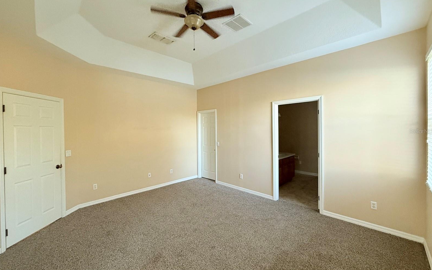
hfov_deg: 101.5
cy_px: 131
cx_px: 217
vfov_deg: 74.8
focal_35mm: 15
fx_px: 177
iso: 500
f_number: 2.2
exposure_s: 1/60
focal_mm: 2.22
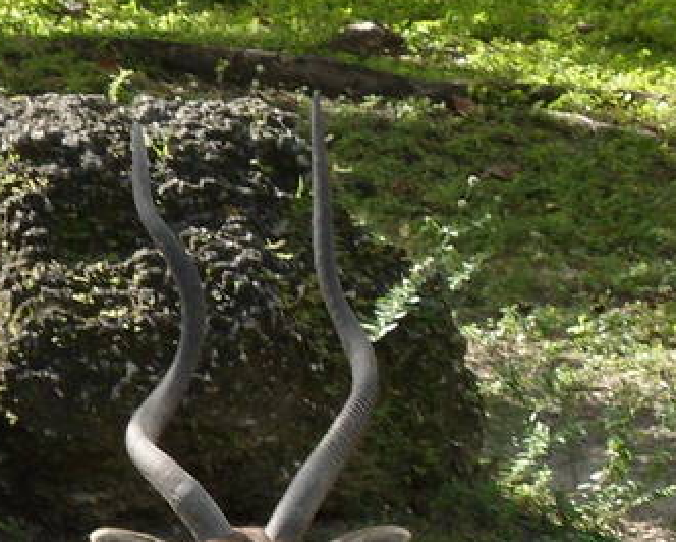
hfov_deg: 3.9
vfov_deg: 3.1
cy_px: 595
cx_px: 2
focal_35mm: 494
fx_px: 9889
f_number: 5.3
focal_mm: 17.7
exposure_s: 1/125
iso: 80
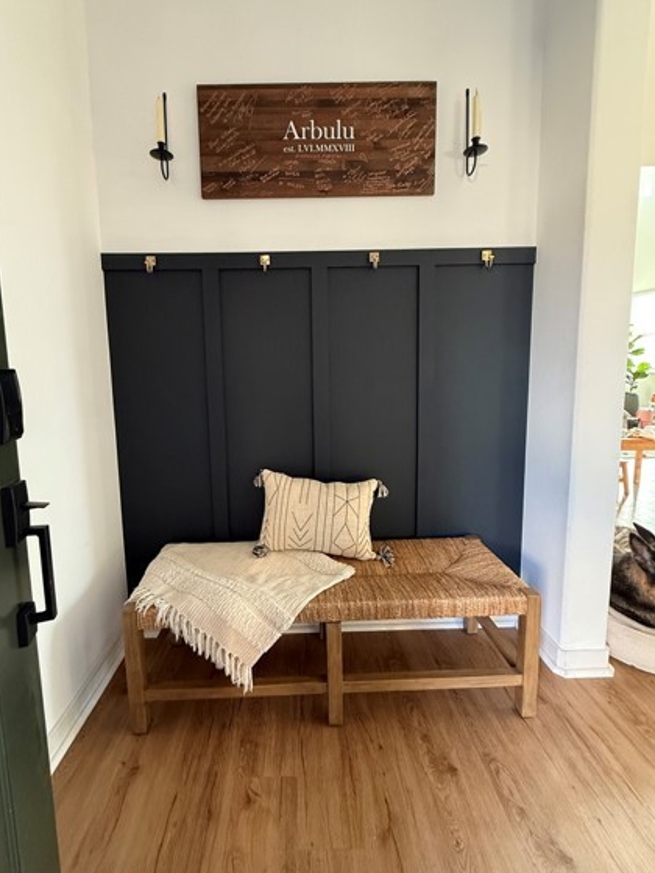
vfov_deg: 94.4
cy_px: 415
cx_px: 303
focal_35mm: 16
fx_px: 404
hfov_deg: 78.0
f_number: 2.2
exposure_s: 1/60
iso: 640
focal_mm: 2.22
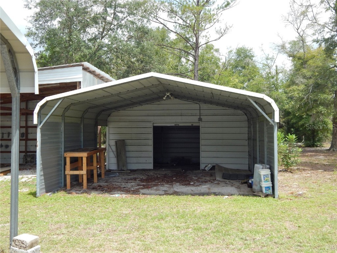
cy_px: 126
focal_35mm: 38
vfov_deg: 37.7
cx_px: 168
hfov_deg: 49.0
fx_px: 370
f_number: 3.4
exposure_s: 1/800
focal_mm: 6.8
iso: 125
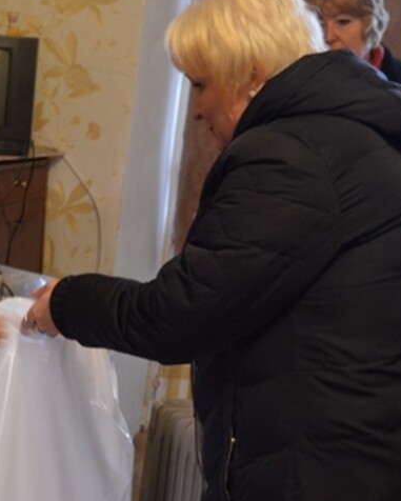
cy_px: 280
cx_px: 107
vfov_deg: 23.5
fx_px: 1201
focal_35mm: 81
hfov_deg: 18.8
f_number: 4.5
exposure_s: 1/15
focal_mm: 28
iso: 1400
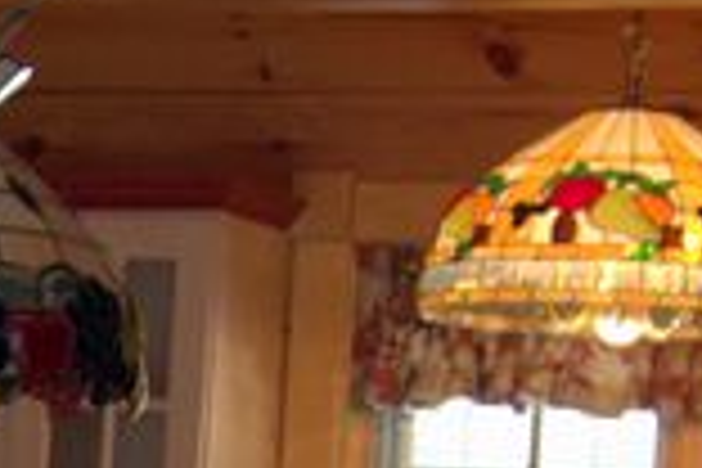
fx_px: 4056
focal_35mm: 208
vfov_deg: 6.4
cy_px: 1012
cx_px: -356
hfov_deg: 9.6
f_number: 4
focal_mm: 18
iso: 500
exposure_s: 1/60
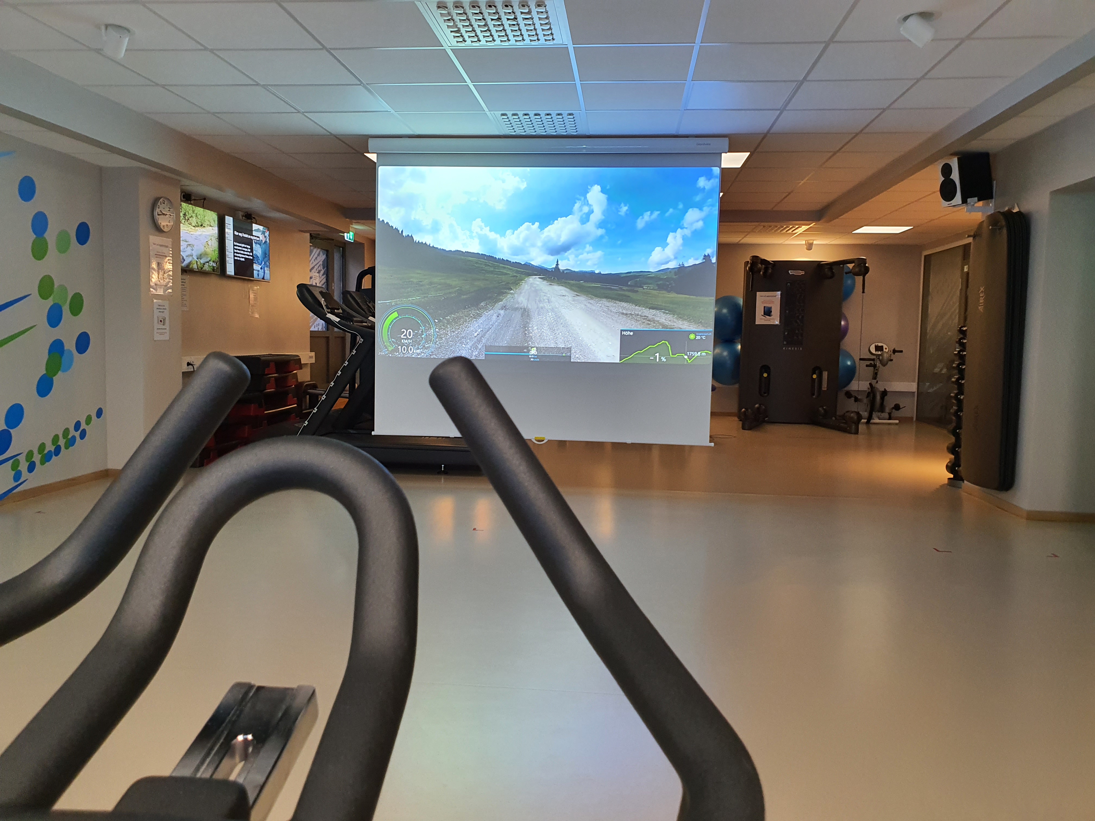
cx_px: 548
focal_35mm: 26
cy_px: 410
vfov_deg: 53.1
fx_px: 822
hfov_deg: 67.3
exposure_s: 1/50
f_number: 2.4
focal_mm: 4.3
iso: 250
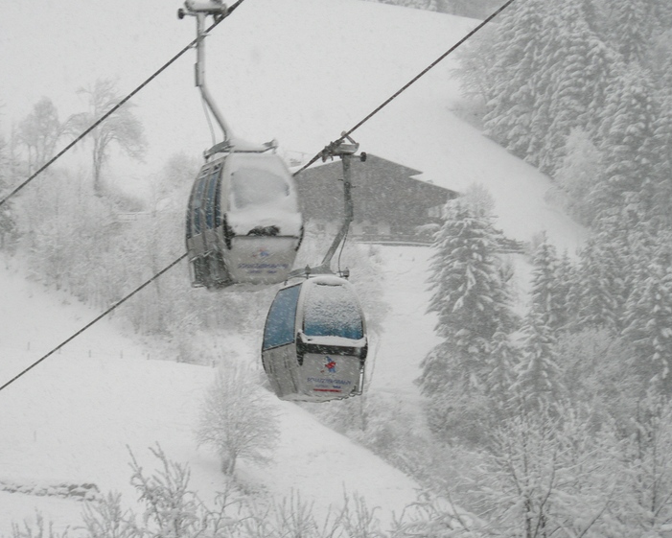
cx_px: 314
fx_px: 5251
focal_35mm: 264
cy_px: 270
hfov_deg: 7.3
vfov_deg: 5.9
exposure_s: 1/80
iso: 80
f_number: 3.3
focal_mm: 39.5
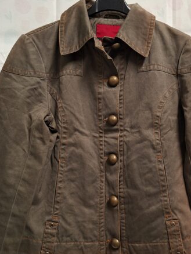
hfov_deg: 34.1
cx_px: 123
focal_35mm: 42
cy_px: 137
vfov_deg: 44.7
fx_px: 309
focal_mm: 5.54
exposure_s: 1/33
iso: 250
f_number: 1.8
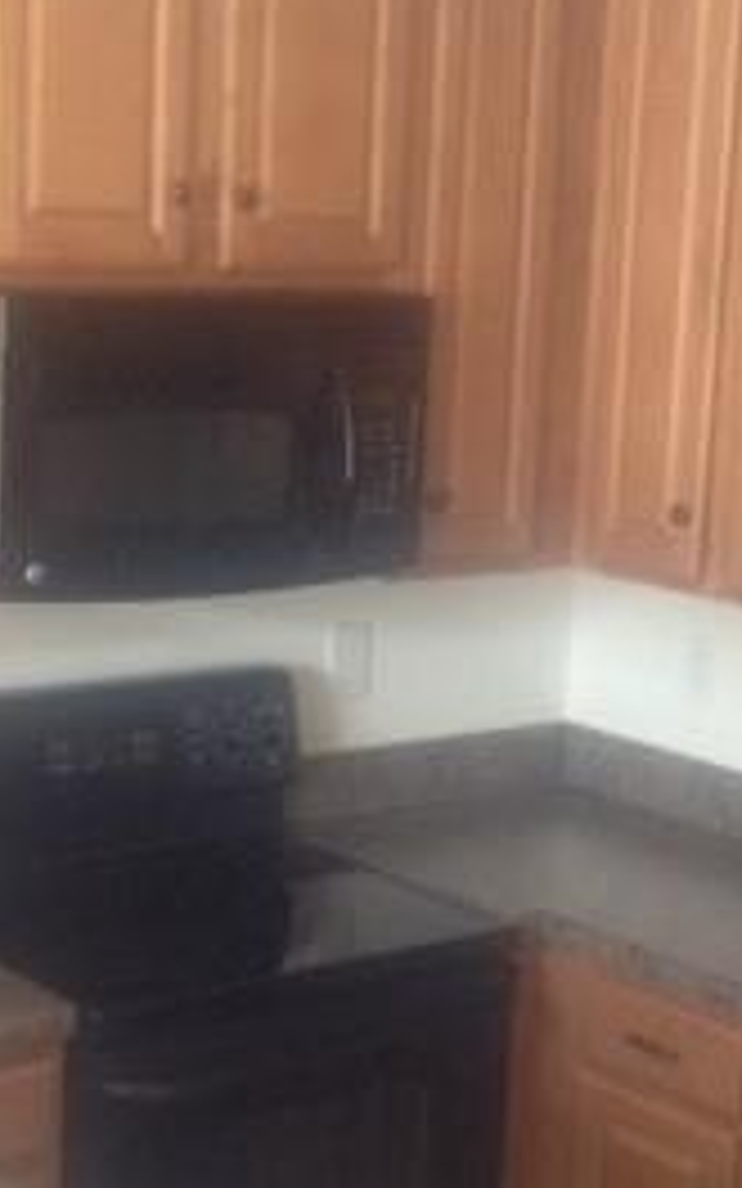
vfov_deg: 23.0
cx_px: 463
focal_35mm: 90
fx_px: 2912
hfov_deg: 14.5
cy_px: 693
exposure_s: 1/20
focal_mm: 4.28
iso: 200
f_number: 2.4
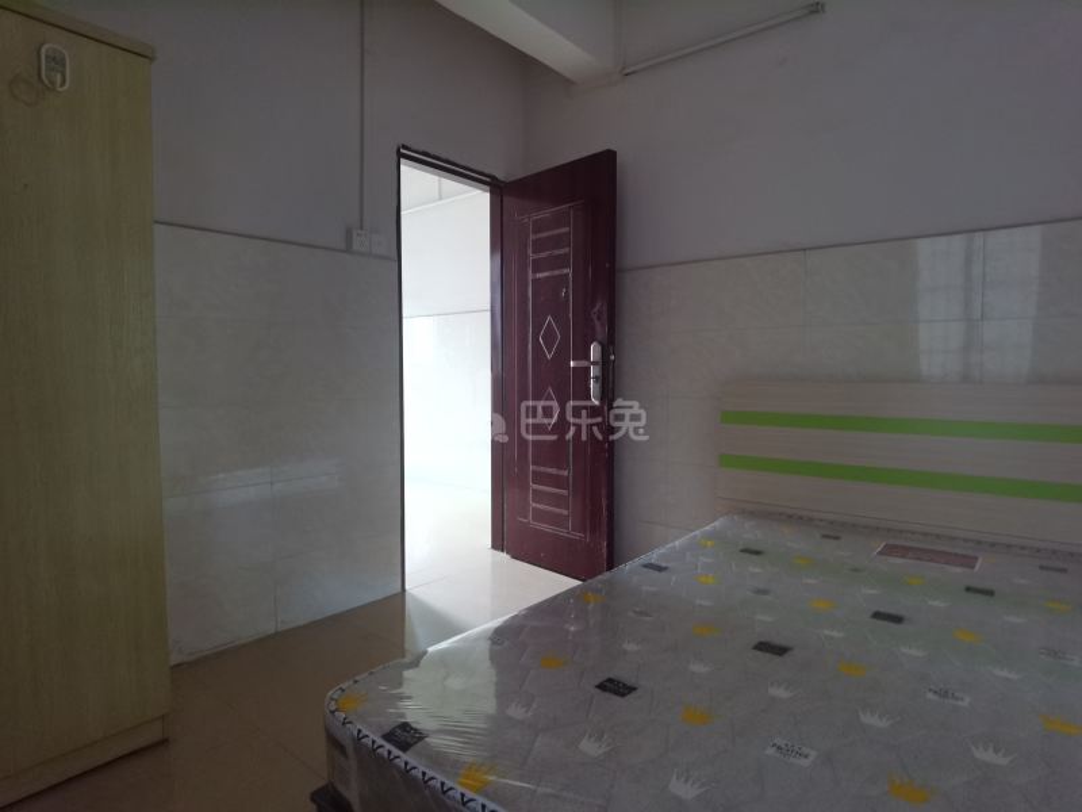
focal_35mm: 18
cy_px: 406
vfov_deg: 71.6
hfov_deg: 87.8
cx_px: 541
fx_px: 563
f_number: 1.8
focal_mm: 4.4
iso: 500
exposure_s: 1/33.3
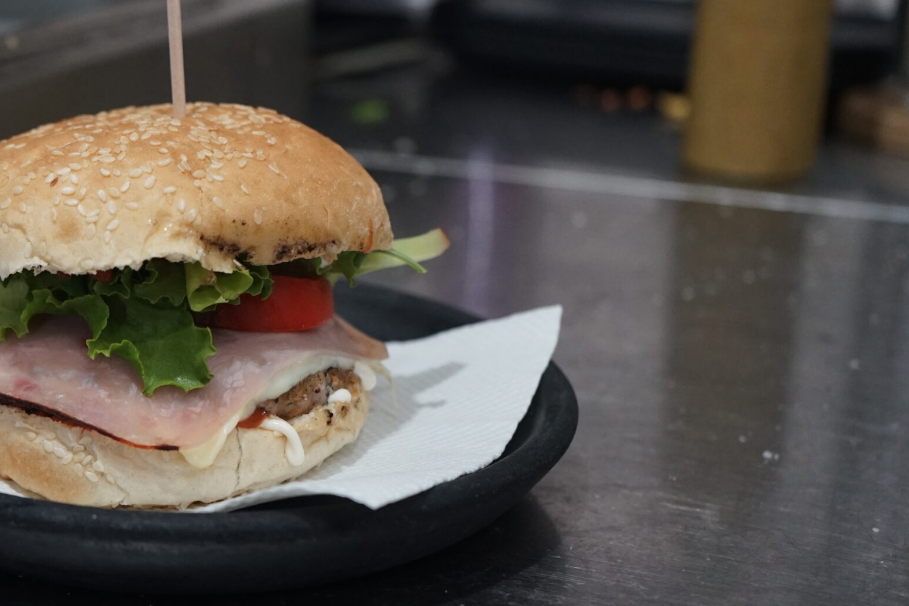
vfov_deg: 22.3
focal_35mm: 61
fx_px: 1540
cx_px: 184
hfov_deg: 32.0
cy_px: 292
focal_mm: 37
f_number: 4
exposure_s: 1/60
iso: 1600
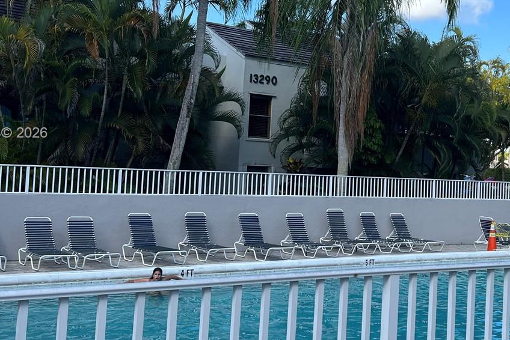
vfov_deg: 26.4
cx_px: 342
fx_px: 723
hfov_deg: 38.4
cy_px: 134
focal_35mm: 51
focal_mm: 5.7
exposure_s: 1/2208
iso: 50
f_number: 1.5
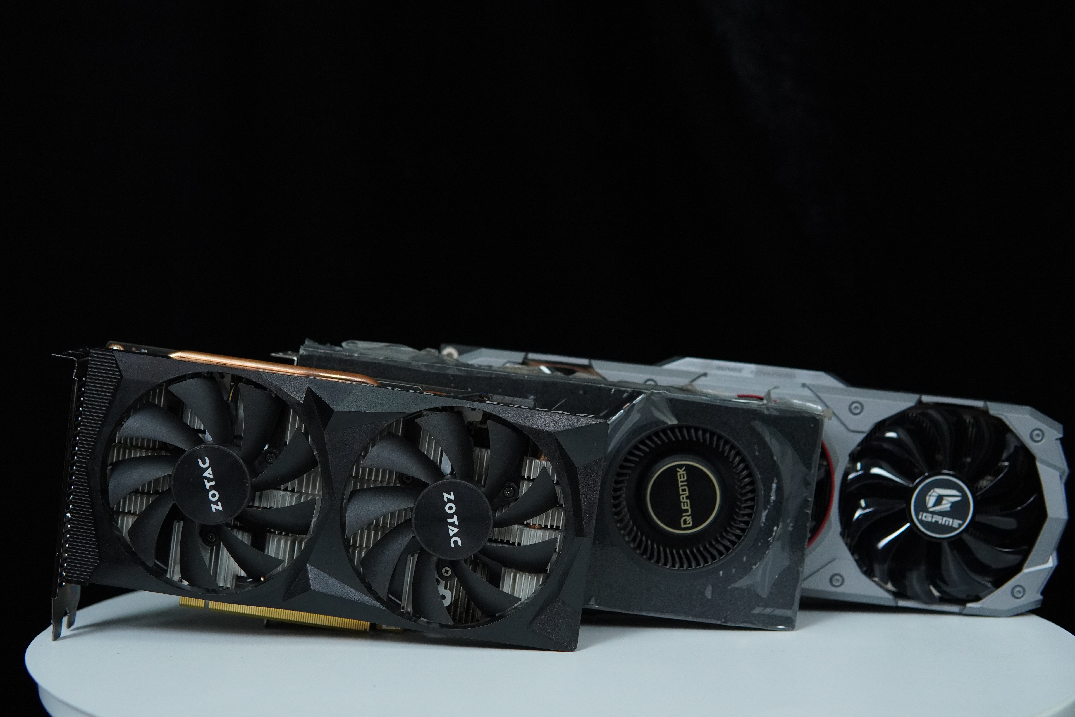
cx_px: 538
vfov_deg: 29.9
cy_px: 358
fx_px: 1344
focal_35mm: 45
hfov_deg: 43.6
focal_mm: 30
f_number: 3.2
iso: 1600
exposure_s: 1/250
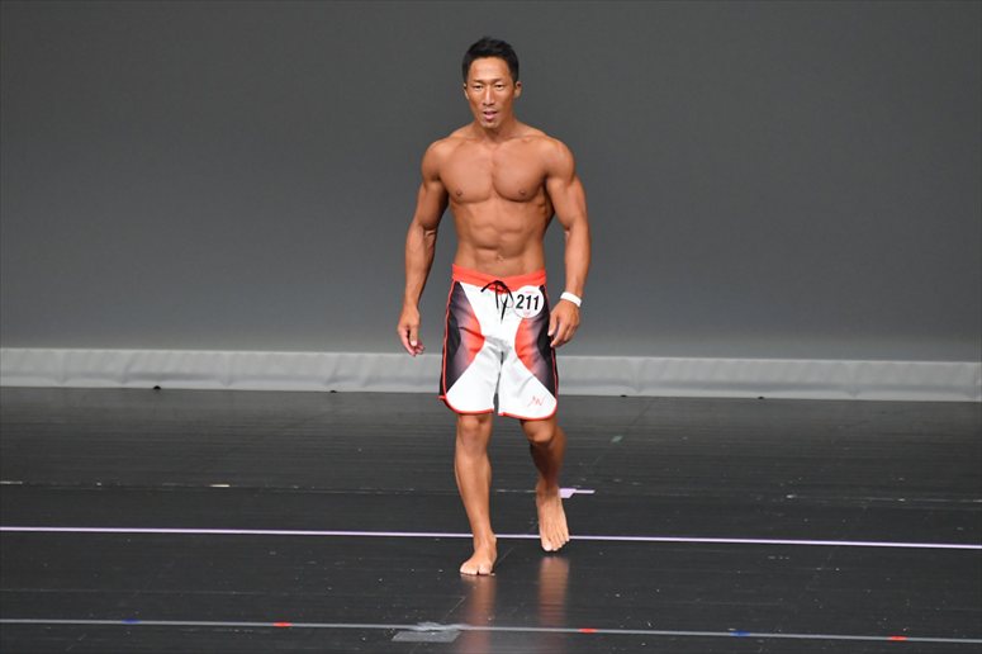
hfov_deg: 5.5
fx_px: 10224
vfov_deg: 3.7
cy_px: 327
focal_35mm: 375
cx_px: 491
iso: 5000
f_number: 5.6
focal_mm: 250
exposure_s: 1/400
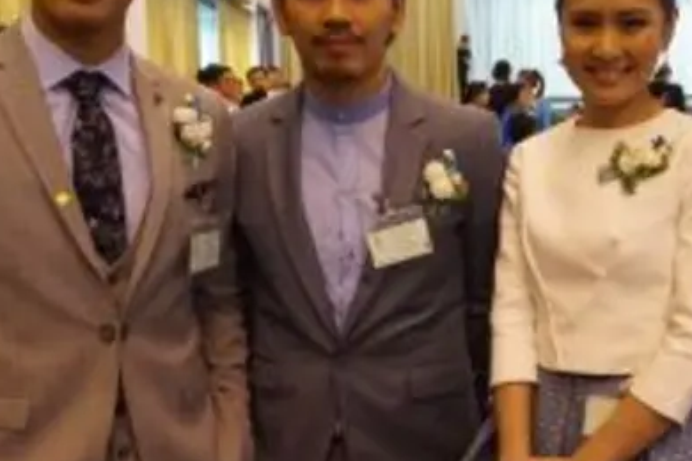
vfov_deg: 28.1
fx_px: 923
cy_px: 219
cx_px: 440
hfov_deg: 40.8
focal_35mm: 48
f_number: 3.5
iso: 2500
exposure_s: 1/160
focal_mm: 16
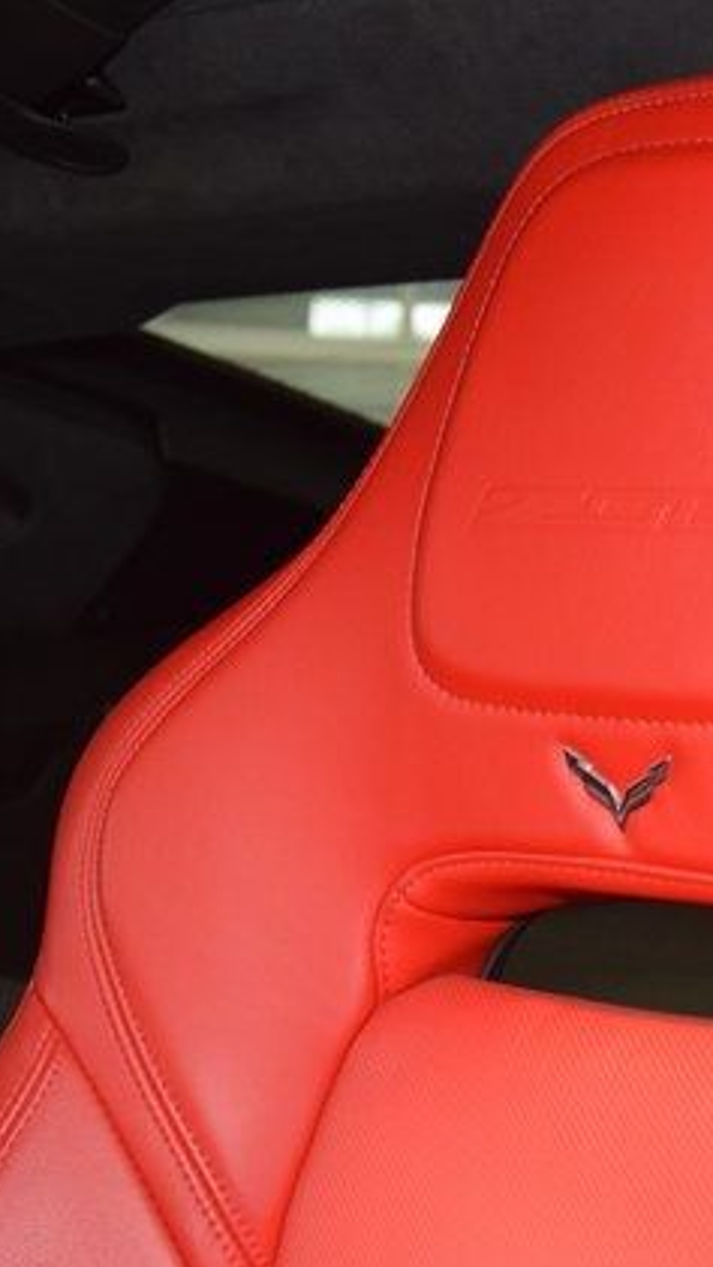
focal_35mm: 60
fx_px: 2009
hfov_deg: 19.8
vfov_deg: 35.0
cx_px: 626
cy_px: 637
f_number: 3.8
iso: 1800
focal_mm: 25
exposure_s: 1/30
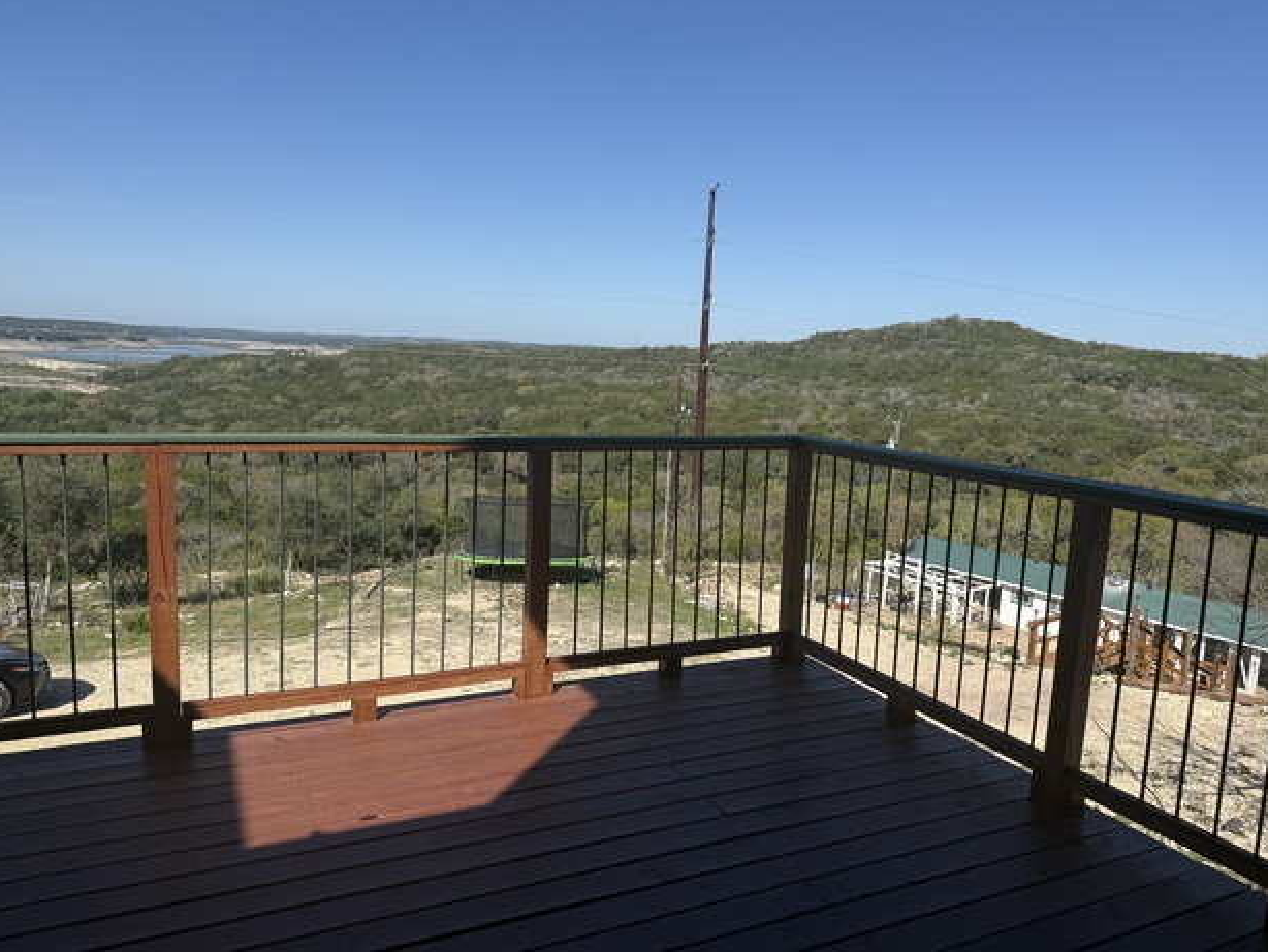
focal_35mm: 25
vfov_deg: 54.9
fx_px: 916
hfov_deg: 69.4
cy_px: 489
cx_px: 651
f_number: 1.78
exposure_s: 1/5714
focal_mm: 6.76
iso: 80
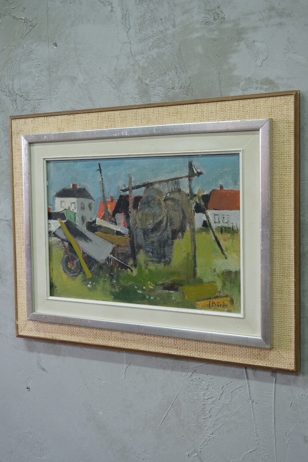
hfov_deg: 29.9
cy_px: 227
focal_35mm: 45
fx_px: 578
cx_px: 153
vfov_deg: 43.6
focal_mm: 29.2
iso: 1250
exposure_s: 1/42
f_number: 4
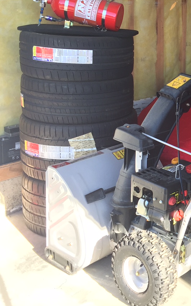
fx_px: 492
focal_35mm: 59
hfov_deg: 19.6
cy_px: 89
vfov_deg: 34.1
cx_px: 270
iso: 32
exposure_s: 1/120
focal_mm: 4.15
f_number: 2.2
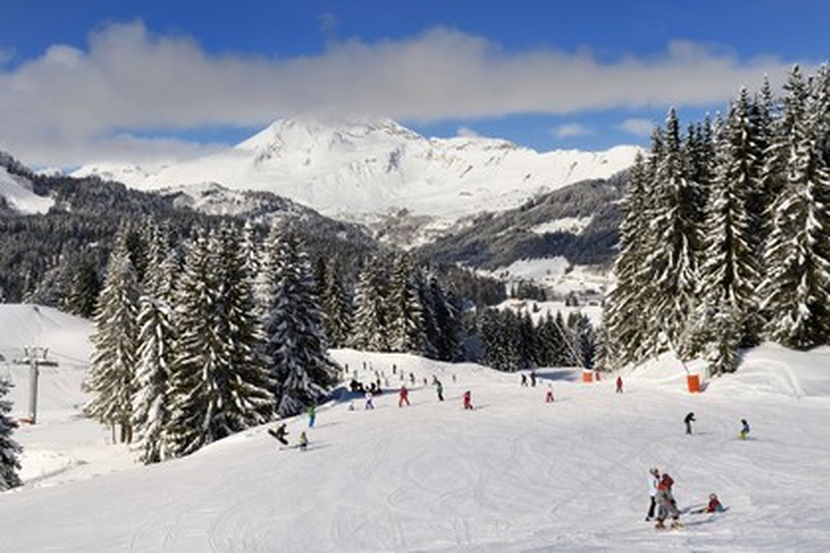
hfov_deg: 46.4
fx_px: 968
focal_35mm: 42
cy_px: 276
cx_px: 415
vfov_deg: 31.9
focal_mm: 42
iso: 200
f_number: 14
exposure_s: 1/500
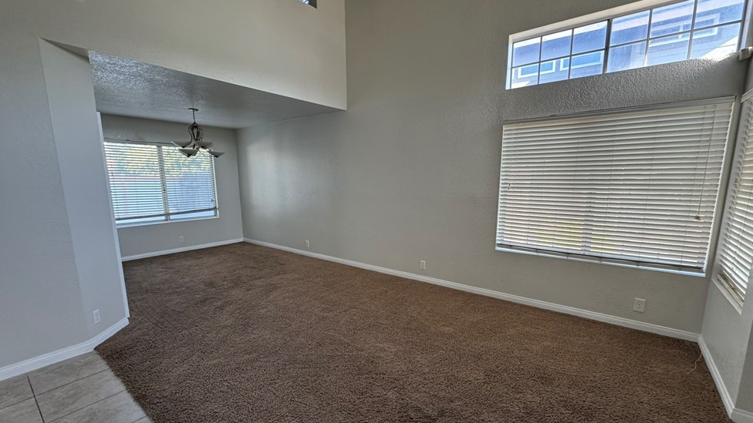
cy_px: 232
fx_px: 319
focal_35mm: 16
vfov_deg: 66.9
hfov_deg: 99.3
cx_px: 390
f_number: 2.2
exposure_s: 1/99
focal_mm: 2.22
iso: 250
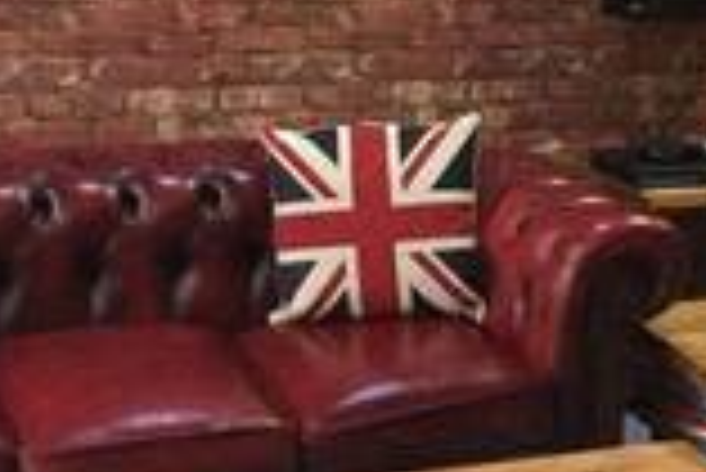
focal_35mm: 96
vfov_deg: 14.3
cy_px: 240
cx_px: 886
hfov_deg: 19.7
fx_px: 1884
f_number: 2.2
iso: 320
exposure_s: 1/17
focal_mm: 4.15
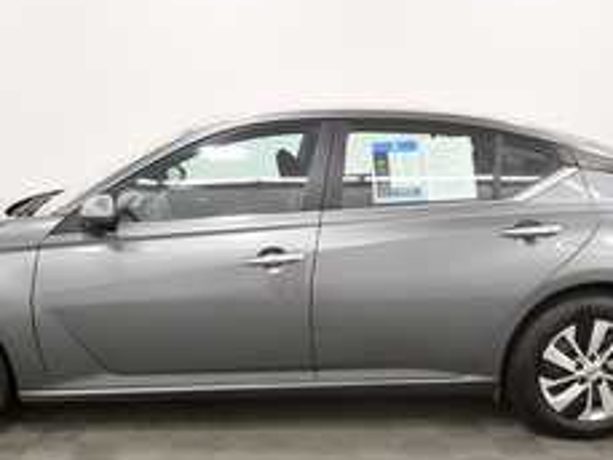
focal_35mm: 42
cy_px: 277
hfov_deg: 44.7
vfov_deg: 34.3
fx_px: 744
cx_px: 278
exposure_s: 1/125
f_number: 5.3
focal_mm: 17
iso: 900
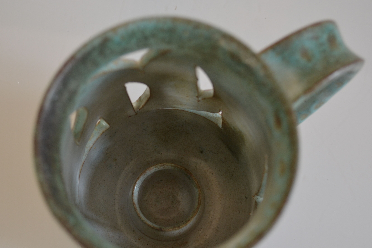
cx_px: 171
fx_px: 744
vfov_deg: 18.9
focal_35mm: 72
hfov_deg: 28.1
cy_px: 154
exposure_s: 1/100
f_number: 5
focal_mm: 34
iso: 400
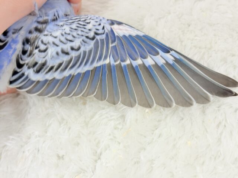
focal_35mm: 52
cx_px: 119
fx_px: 358
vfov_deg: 28.0
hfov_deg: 36.8
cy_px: 89
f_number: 1.6
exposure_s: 1/50
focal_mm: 5.96
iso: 50
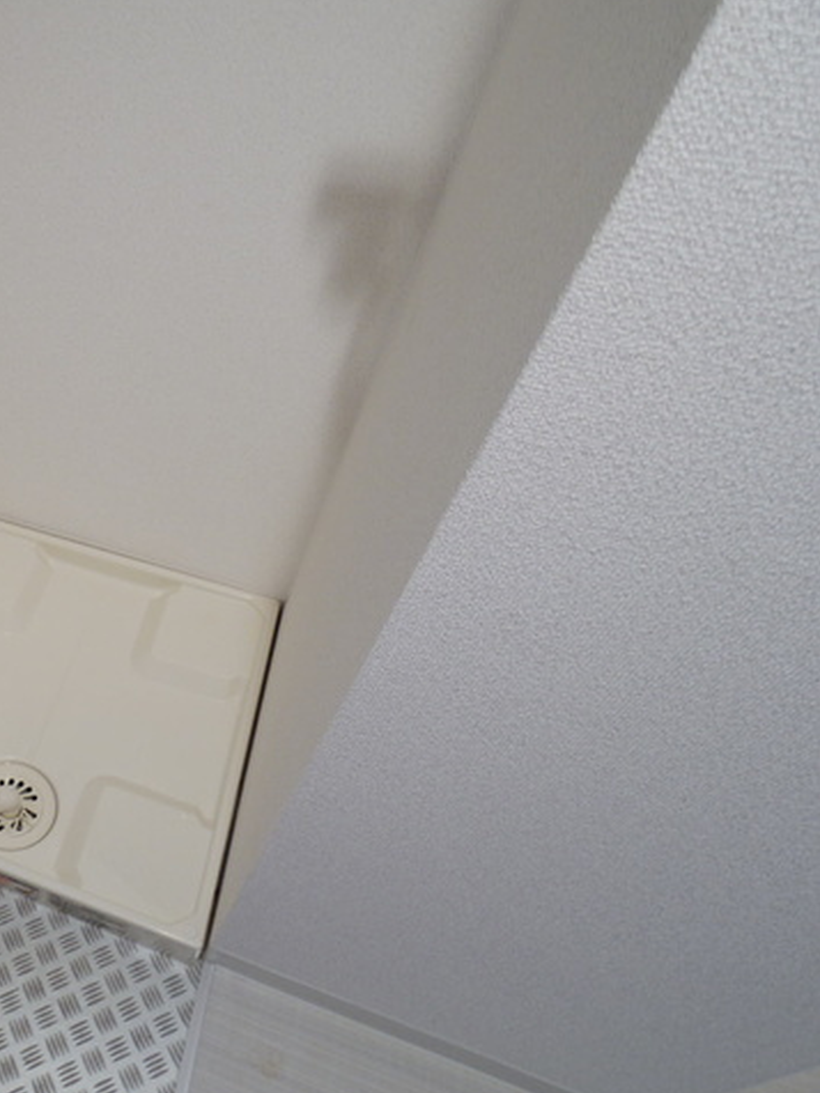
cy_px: 534
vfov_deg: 69.4
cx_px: 18
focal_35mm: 25
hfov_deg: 46.8
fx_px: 790
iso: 200
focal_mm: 3.8
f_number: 3.7
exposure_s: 1/15
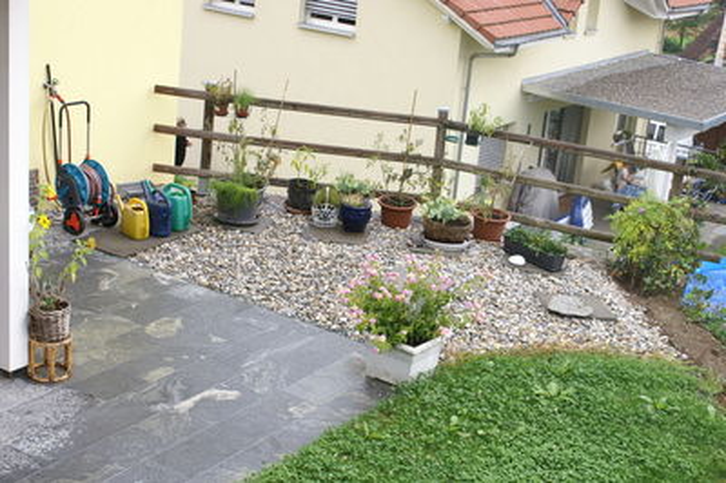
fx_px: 1209
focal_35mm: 60
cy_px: 242
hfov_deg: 33.4
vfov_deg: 22.6
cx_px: 363
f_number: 8
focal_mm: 40
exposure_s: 1/80
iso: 100
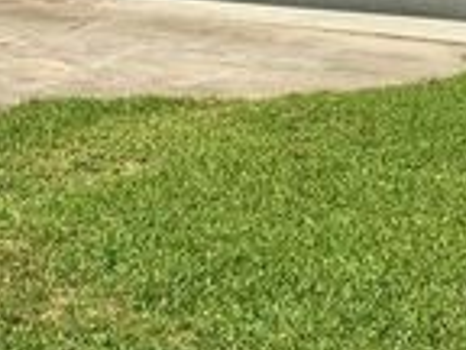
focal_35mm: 101
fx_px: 1360
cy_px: -118
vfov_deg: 14.0
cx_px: -214
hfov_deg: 17.6
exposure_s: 1/2024
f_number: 2.2
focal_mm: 4.15
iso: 25
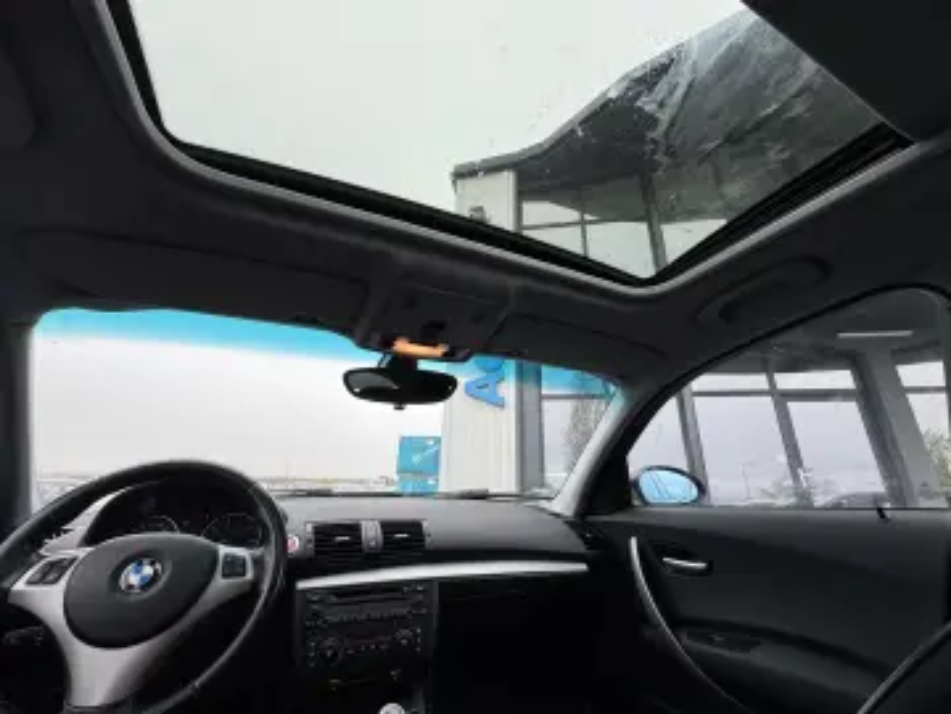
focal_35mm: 14
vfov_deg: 85.7
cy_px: 357
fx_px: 385
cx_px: 476
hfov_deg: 102.1
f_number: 2.2
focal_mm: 2.22
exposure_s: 1/219
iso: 40
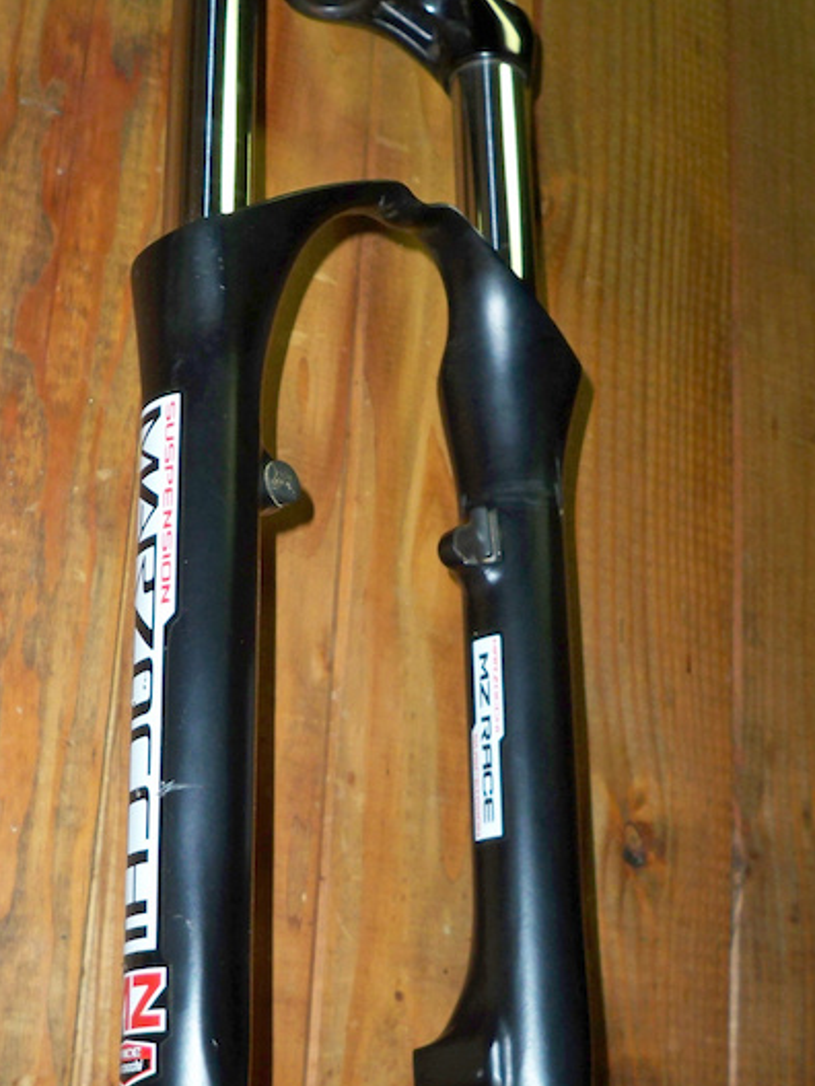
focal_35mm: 53
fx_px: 1664
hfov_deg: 27.5
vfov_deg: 36.2
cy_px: 572
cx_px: 348
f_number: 3.1
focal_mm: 6.3
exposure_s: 1/30
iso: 200
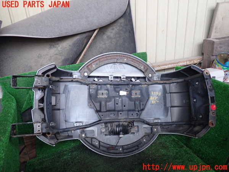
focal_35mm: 30
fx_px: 198
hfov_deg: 60.0
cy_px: 86
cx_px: 114
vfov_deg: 46.8
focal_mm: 5.4
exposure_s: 1/30
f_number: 2.3
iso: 320
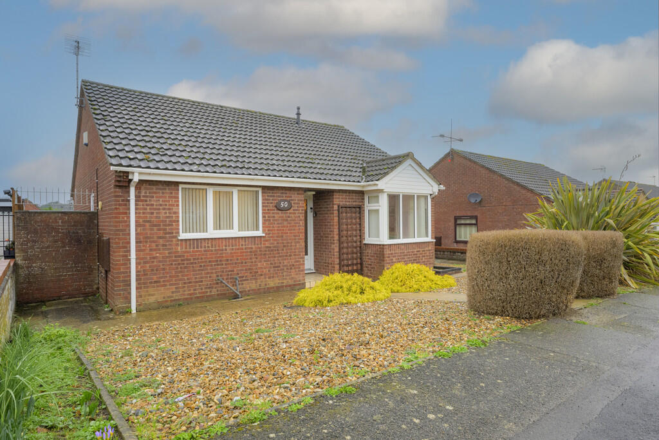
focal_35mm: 21
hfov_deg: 81.2
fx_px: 384
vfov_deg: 59.5
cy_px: 220
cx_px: 330
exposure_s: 1/125
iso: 2800
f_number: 9
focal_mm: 21
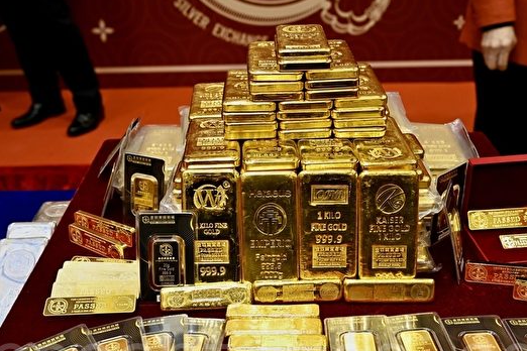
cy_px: 191
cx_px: 286
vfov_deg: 29.2
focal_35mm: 46
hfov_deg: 42.7
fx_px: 673
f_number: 8
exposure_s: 1/100
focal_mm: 40
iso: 1250
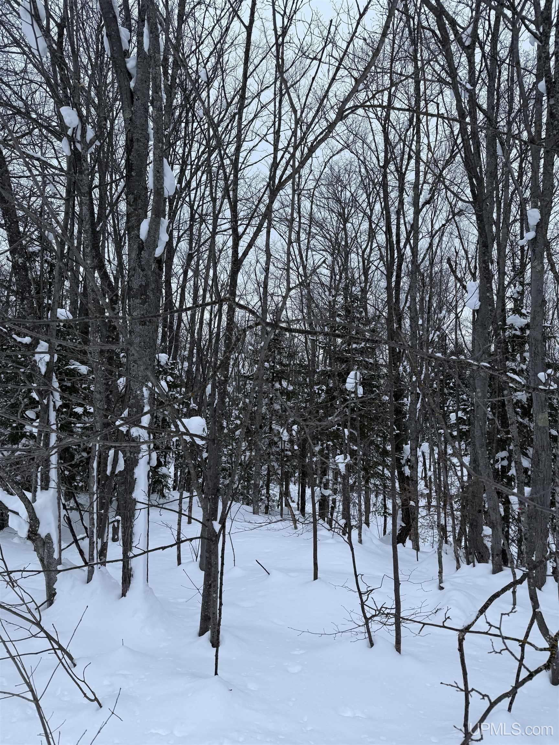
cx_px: 280
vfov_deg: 71.6
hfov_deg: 56.8
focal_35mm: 24
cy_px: 372
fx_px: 517
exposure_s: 1/1250
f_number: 1.78
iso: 80
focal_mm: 6.76
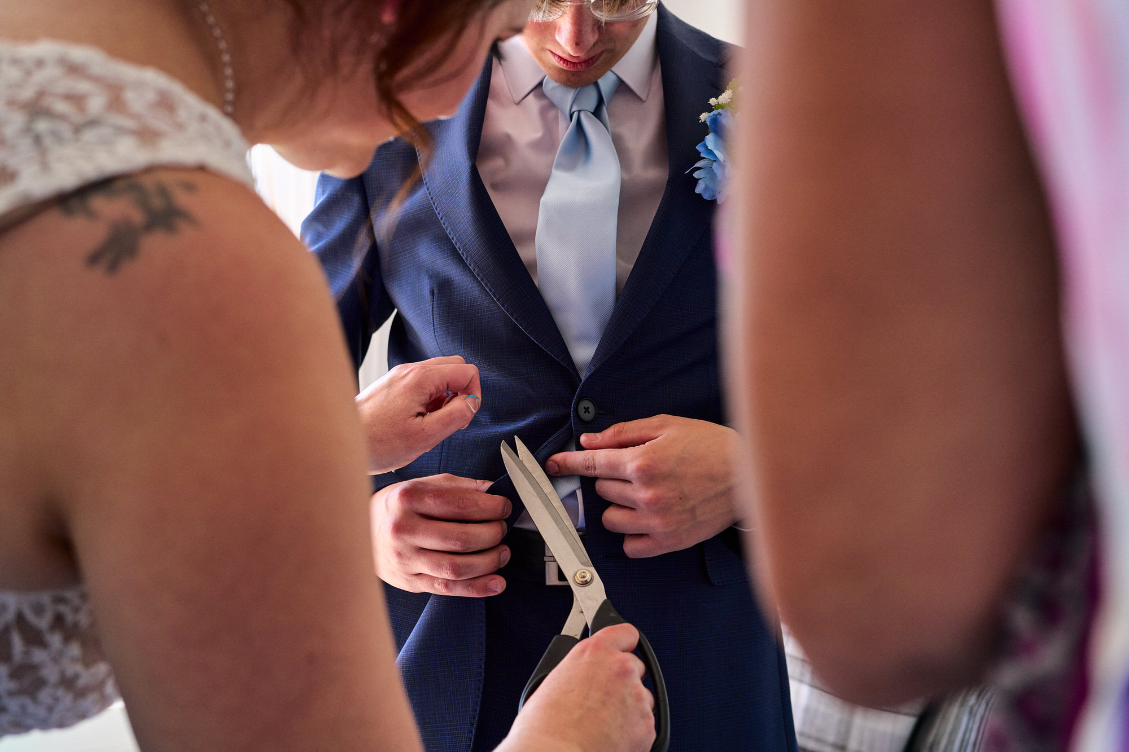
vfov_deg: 33.4
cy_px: 376
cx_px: 564
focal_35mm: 40
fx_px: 1254
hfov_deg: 48.5
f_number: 4
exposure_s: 1/160
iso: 500
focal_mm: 40
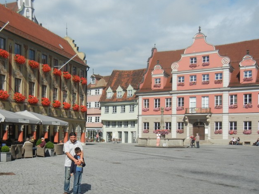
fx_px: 367
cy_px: 126
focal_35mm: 49
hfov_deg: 38.1
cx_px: 69
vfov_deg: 29.5
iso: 160
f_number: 7
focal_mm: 5.4
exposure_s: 1/557
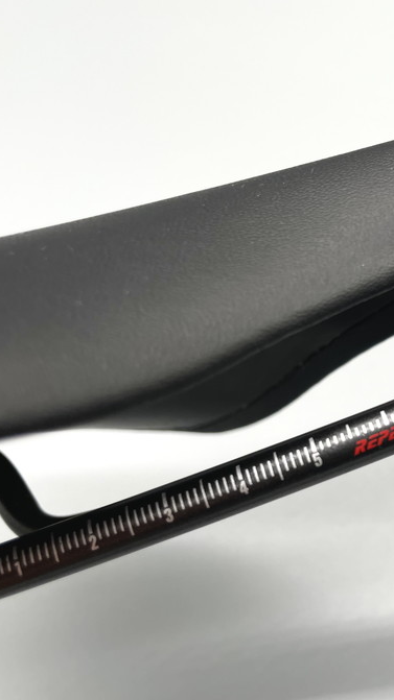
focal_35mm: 38
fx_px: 706
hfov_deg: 28.9
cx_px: 408
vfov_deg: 52.8
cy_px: 351
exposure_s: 1/185
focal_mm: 4.2
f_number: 1.6
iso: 32
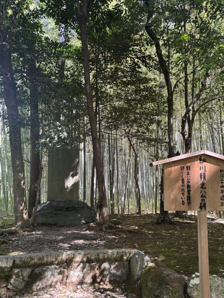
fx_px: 259
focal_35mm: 30
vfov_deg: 59.8
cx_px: 123
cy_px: 164
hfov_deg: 46.8
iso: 100
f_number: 1.6
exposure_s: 1/121
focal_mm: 5.96
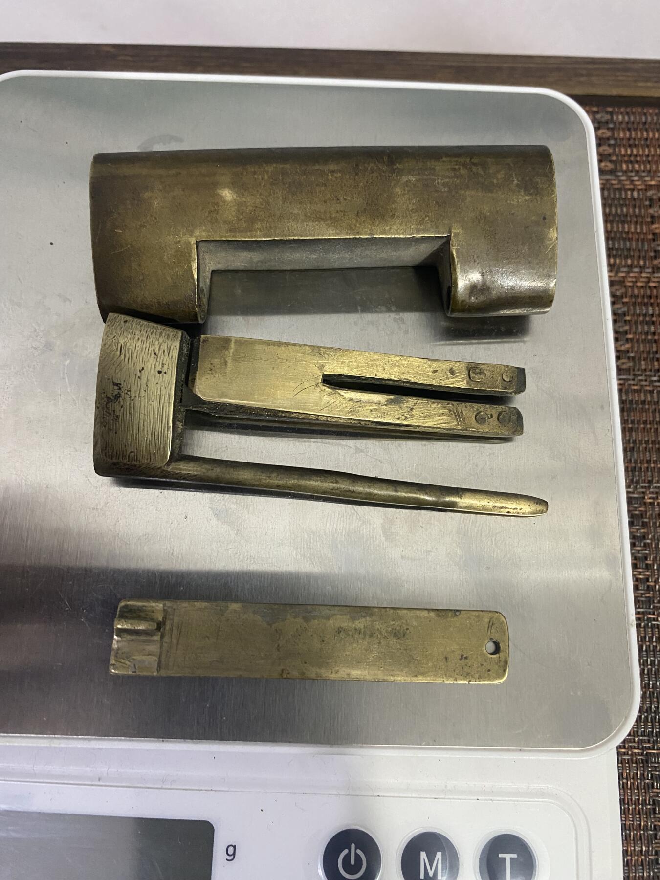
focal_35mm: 26
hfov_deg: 53.1
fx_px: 661
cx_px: 330
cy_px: 440
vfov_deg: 67.3
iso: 320
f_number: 1.8
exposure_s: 1/50
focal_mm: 4.25
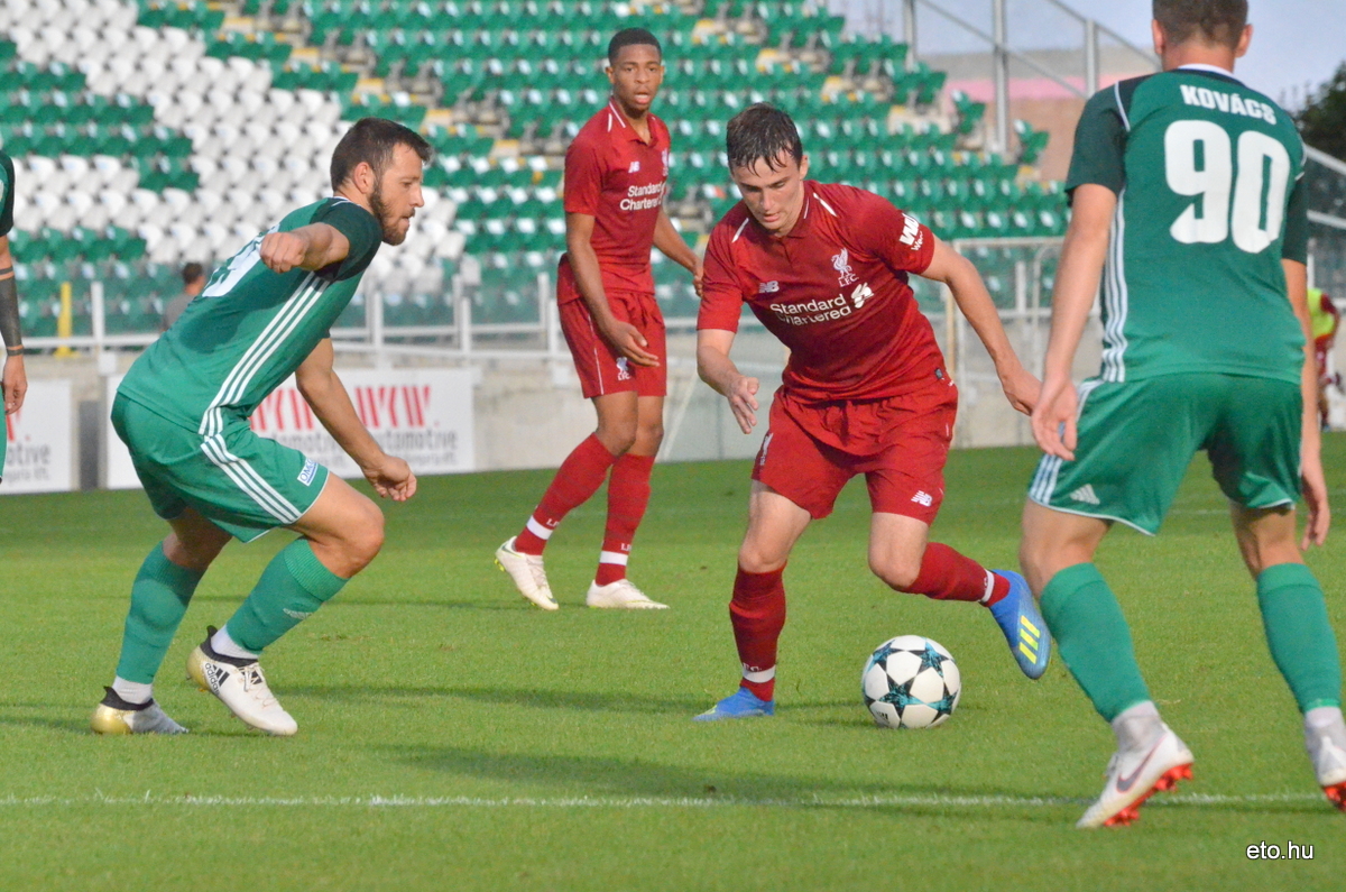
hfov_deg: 6.3
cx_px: 673
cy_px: 446
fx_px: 12314
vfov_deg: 4.1
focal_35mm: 330
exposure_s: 1/8000
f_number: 9
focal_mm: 220
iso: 6400
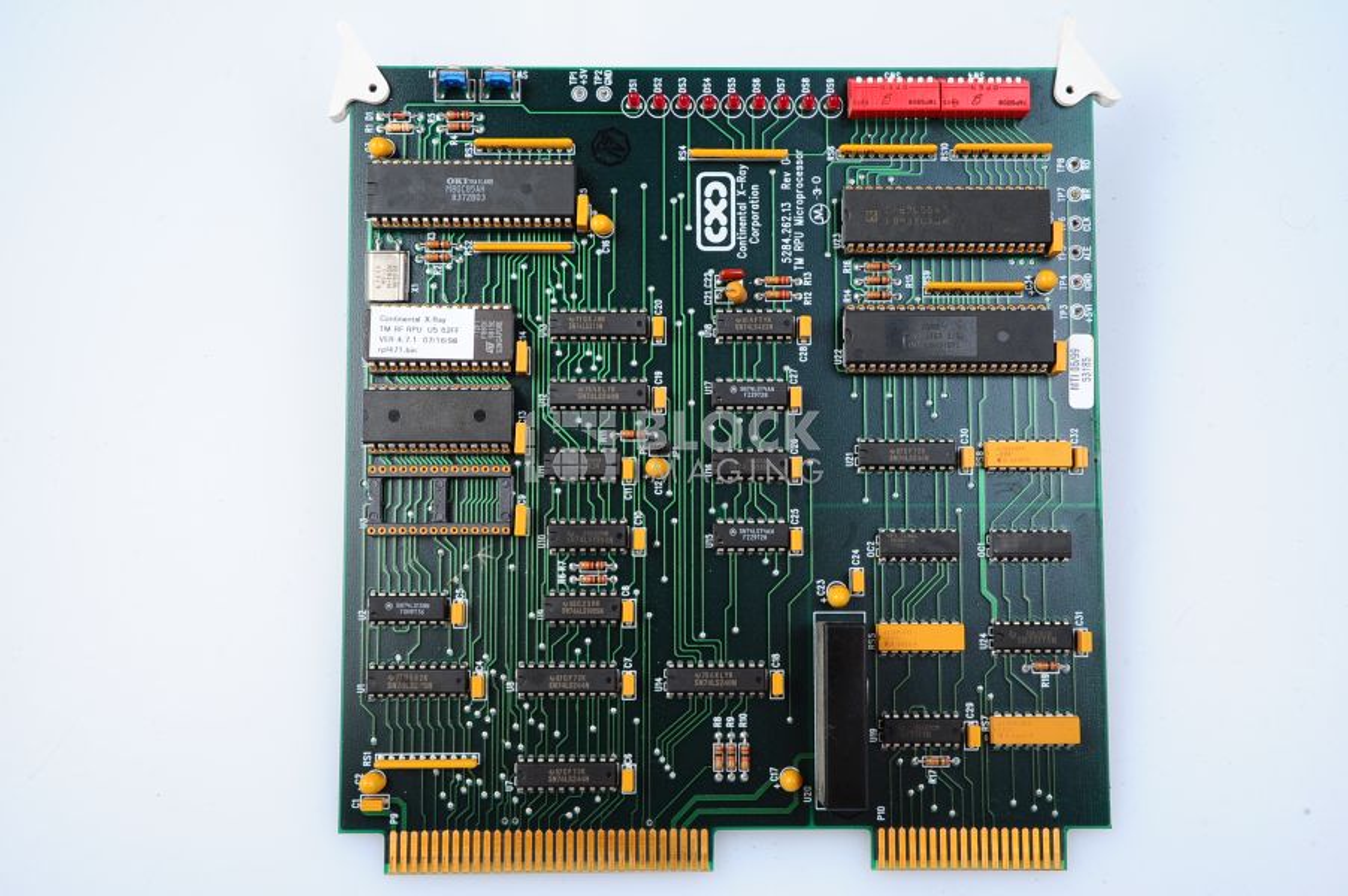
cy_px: 448
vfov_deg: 29.8
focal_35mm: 45
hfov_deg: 43.6
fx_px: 1684
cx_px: 674
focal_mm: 45
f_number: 11
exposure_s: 1/160
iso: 400
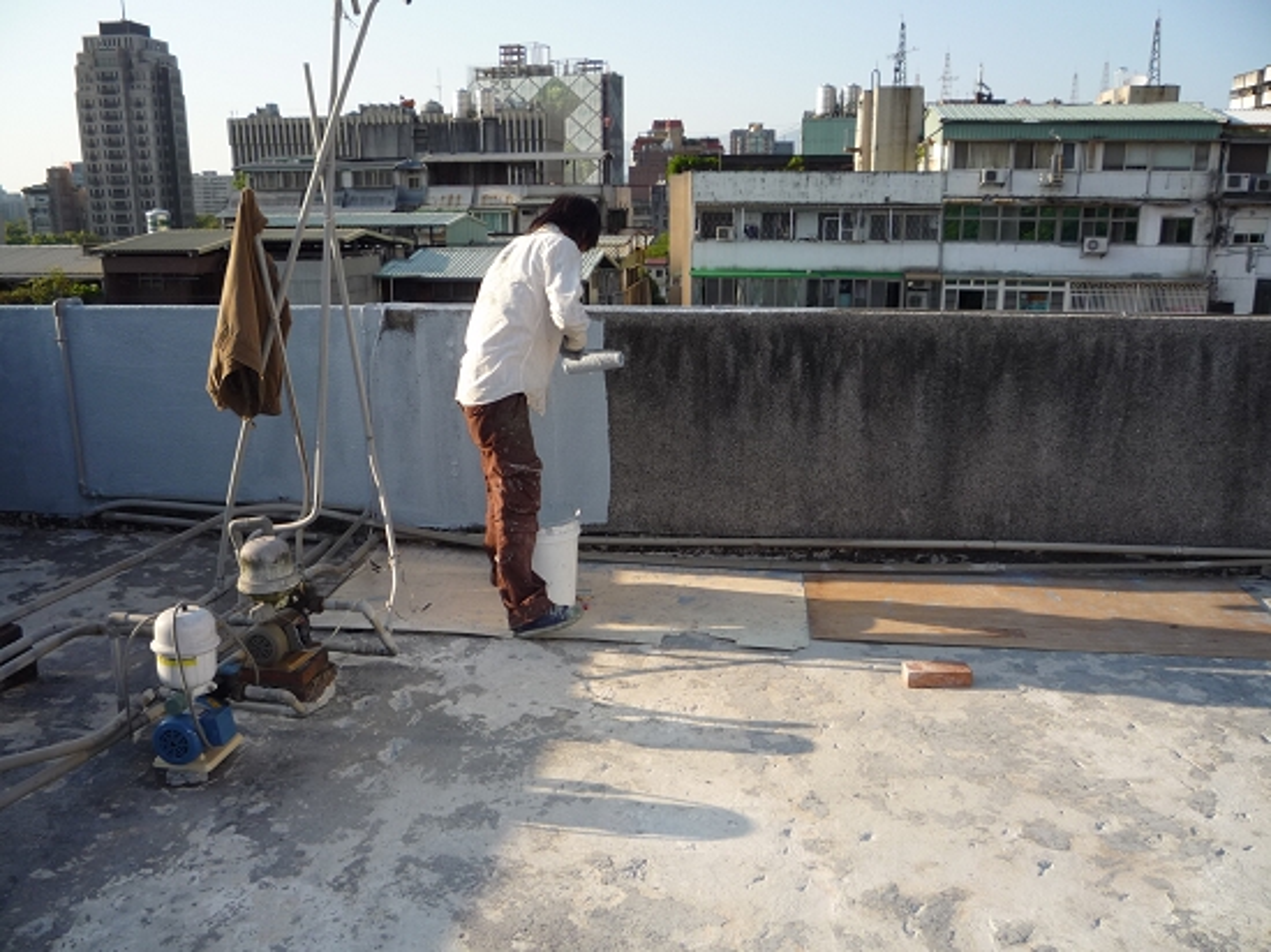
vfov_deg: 46.8
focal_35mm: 30
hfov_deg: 60.0
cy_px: 476
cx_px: 636
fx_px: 1101
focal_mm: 5.2
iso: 100
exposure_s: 1/320
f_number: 4
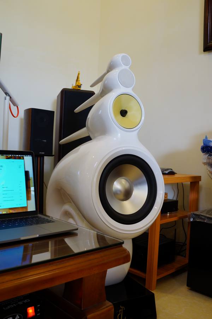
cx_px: 106
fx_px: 309
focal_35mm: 35
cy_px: 160
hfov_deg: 37.9
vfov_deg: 54.4
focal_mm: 35
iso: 100
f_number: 8
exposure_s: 1/2
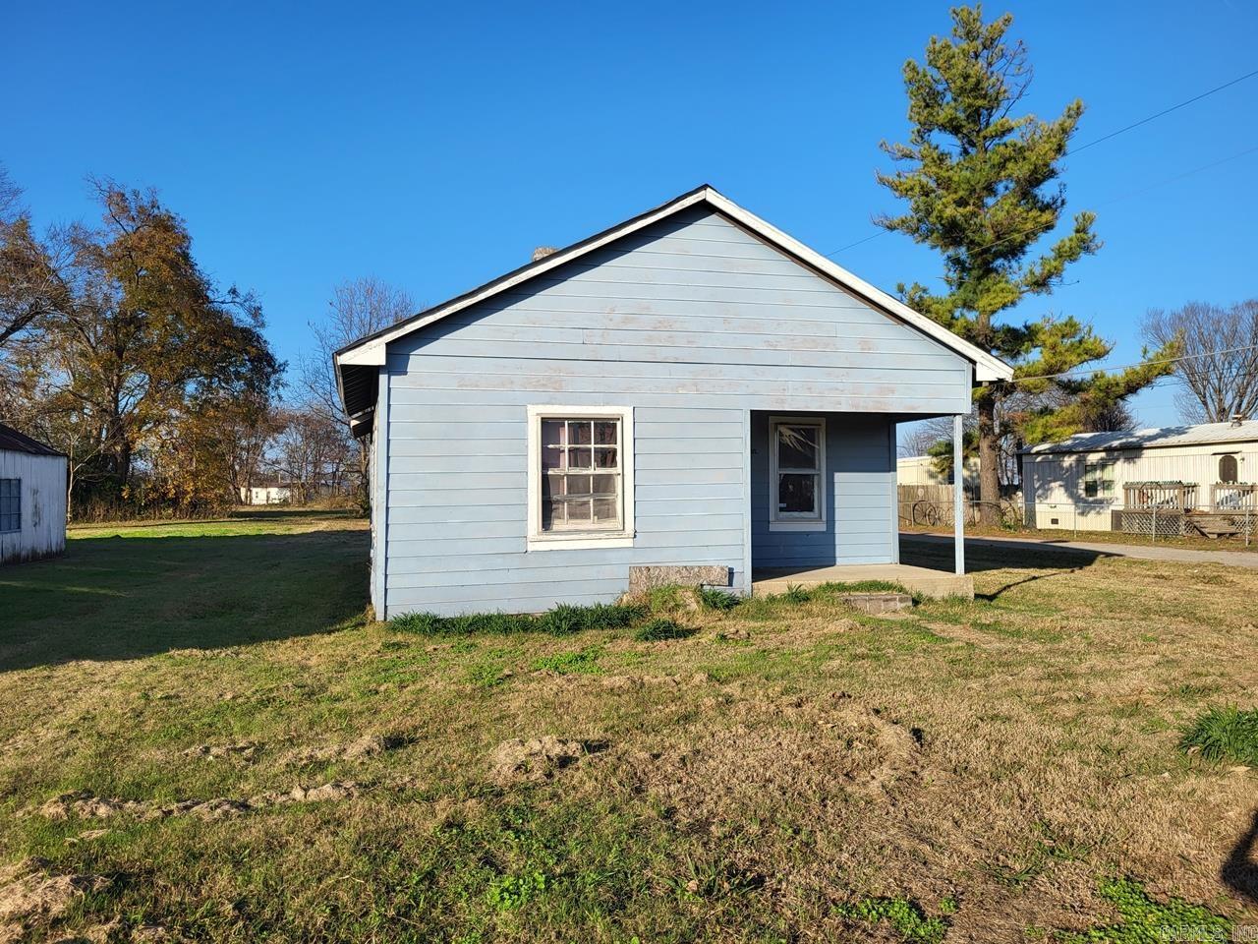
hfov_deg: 67.3
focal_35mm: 26
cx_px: 629
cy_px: 472
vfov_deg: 53.1
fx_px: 945
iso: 40
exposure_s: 1/1849
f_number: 1.8
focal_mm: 5.4
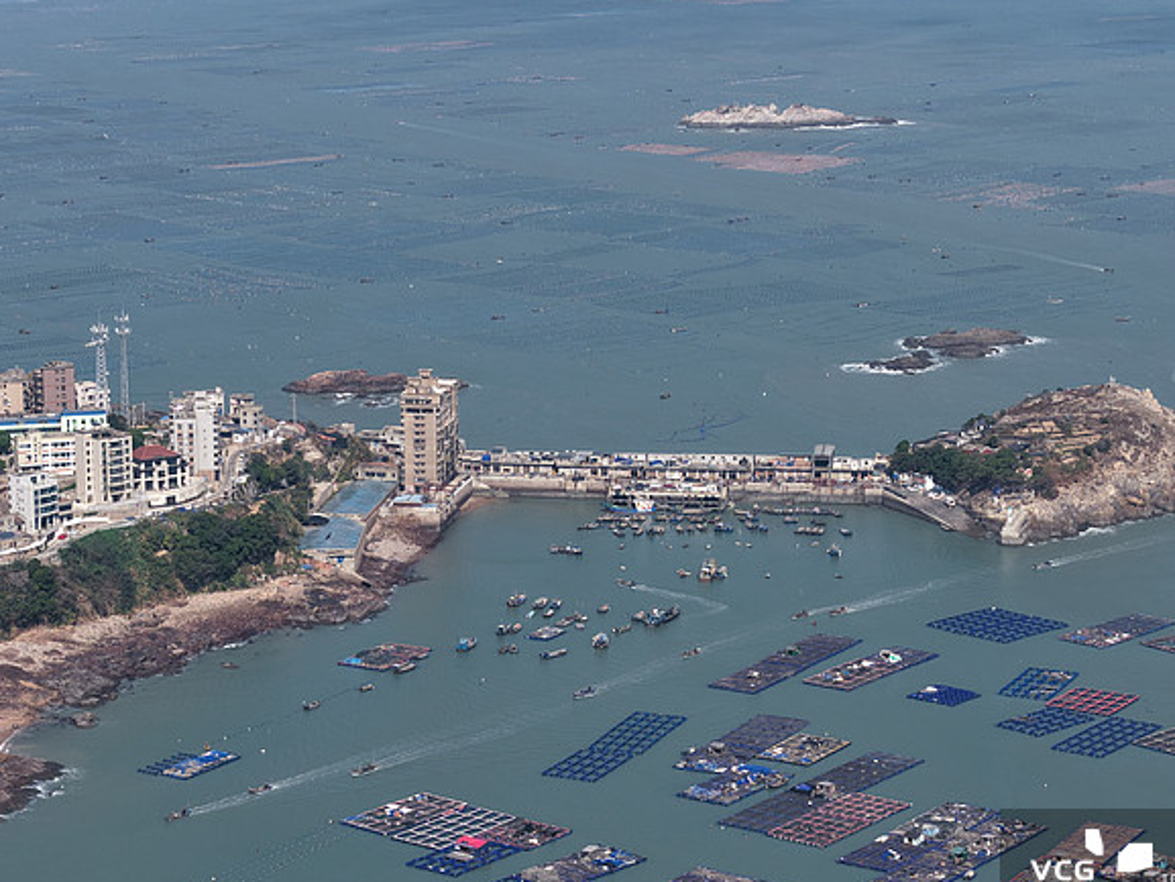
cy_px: 554
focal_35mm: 97
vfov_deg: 15.2
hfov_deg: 20.2
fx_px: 3293
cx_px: 639
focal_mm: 19.35
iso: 100
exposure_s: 1/1600
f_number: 2.8
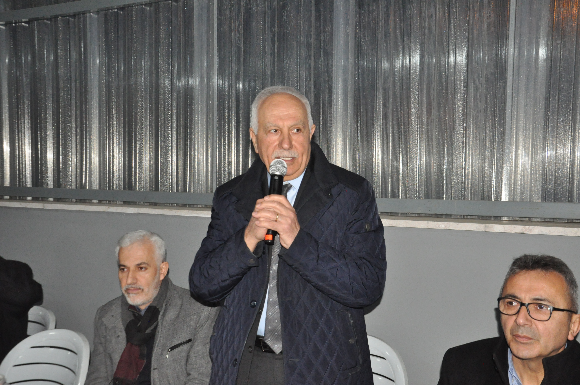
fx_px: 628
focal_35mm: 39
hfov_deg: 49.6
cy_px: 192
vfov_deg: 34.1
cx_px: 290
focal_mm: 26
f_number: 5.6
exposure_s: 1/60
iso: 2500
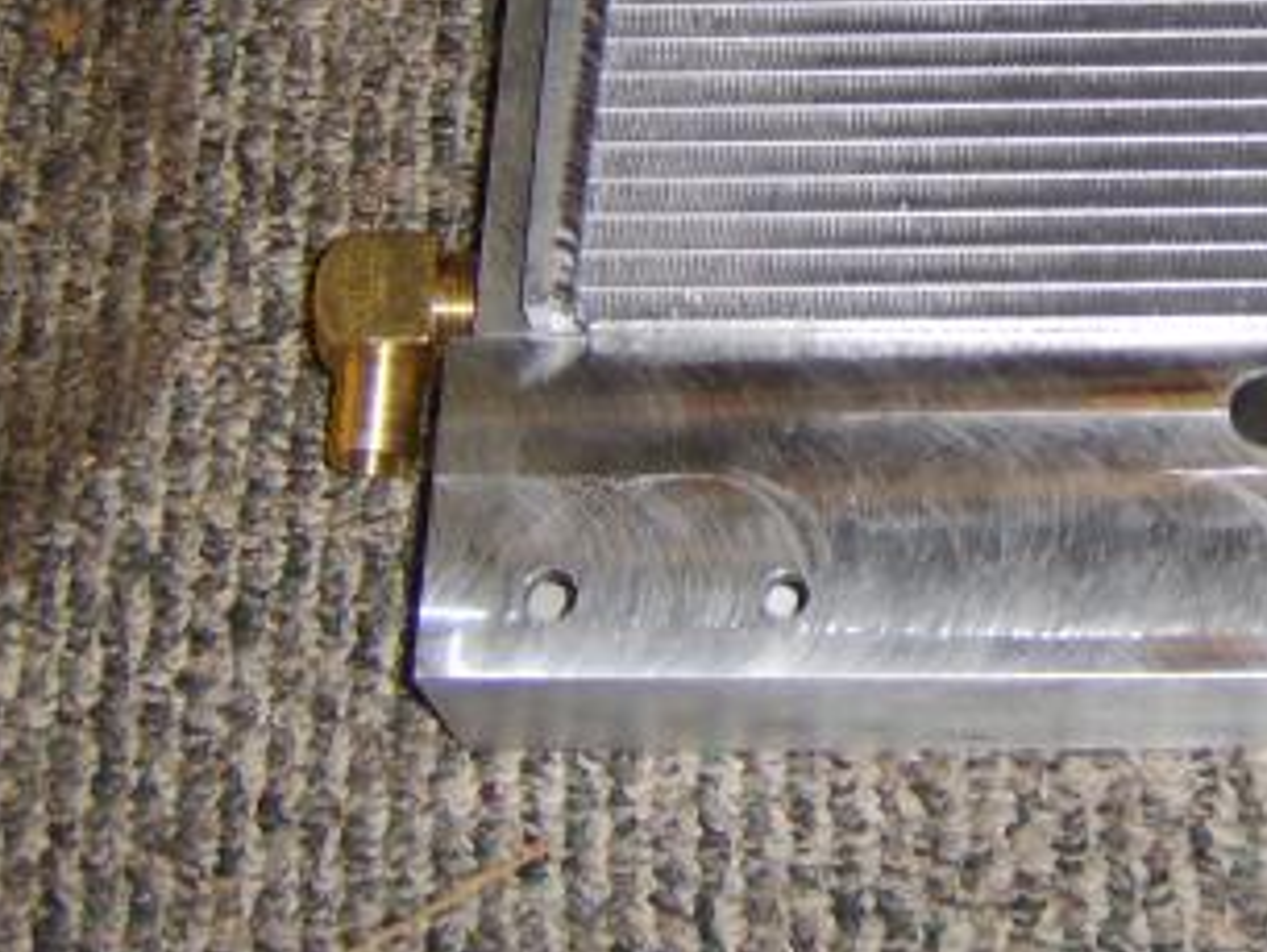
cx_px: 1147
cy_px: 162
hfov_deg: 28.6
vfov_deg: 22.2
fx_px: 2380
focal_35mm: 65
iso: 141
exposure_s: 1/30
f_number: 2.7
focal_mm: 8.13
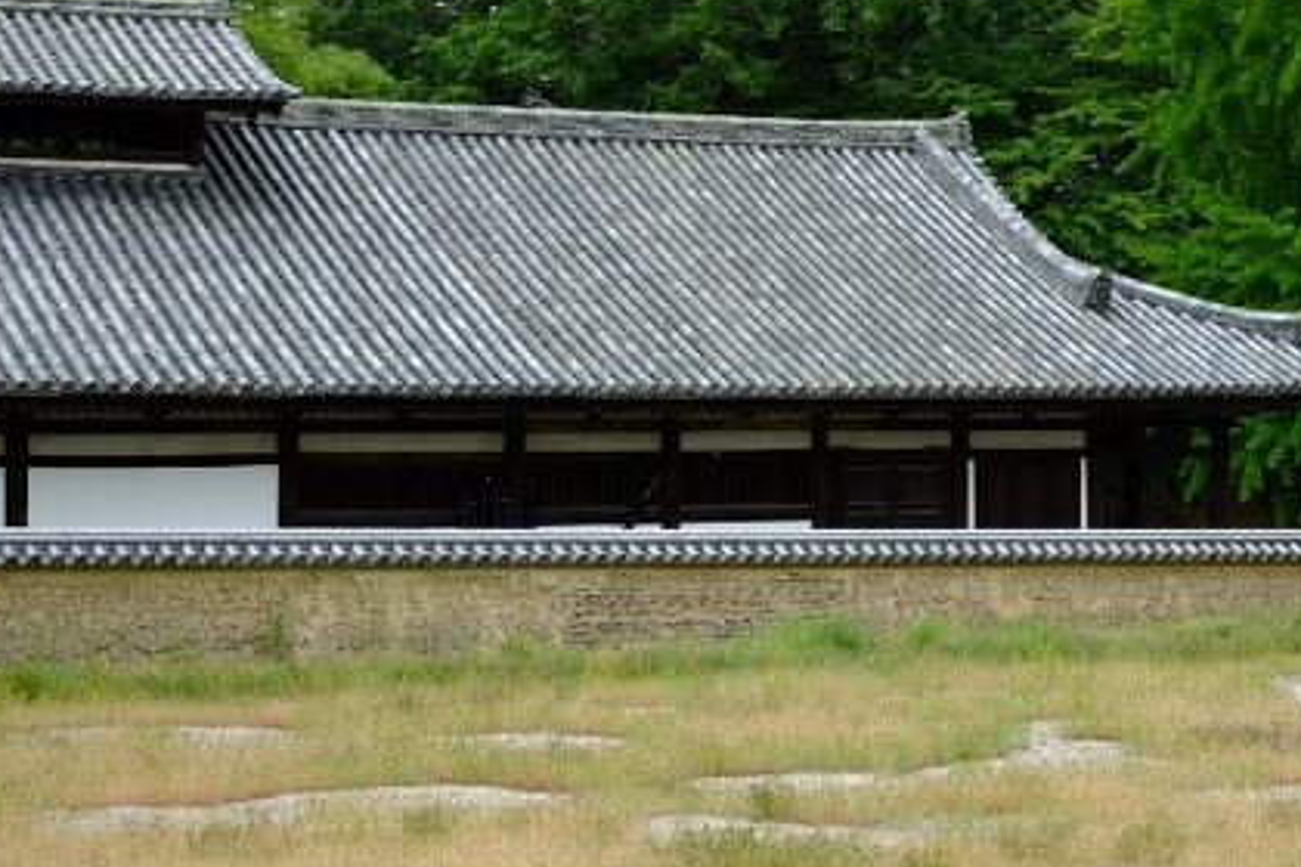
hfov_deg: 24.6
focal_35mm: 82
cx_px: 864
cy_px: 279
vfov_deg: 16.6
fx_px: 2963
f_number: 8
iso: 200
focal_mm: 35
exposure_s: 1/160
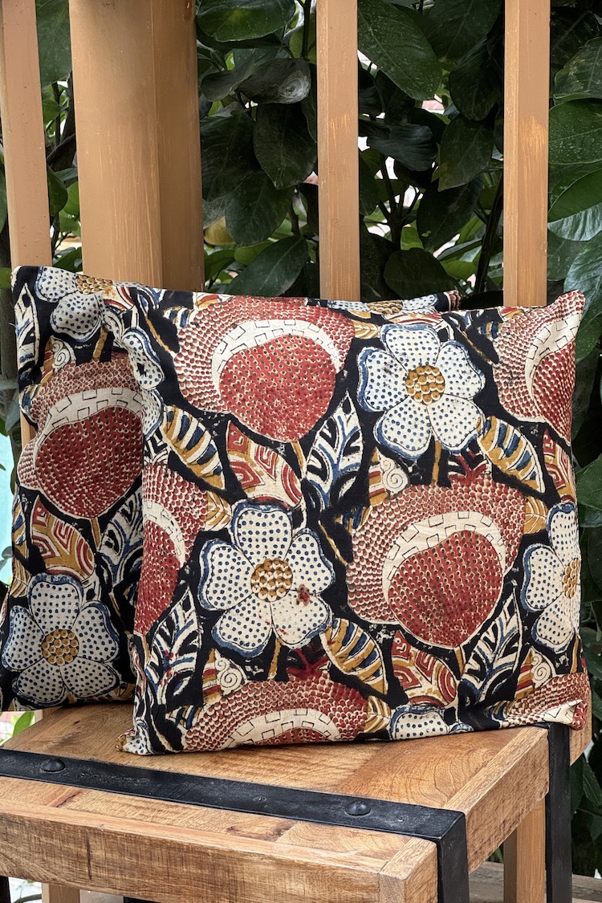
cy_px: 449
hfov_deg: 16.9
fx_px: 2032
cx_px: 272
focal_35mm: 81
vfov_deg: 25.1
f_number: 2.8
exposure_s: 1/99
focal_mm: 9
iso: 160
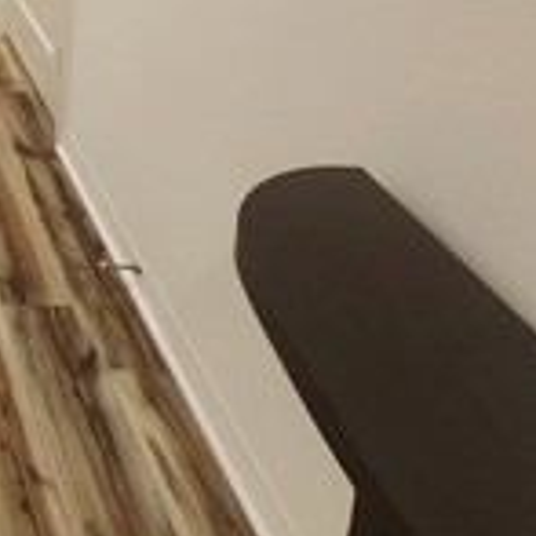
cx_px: -237
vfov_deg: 27.5
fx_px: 876
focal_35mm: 50
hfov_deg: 26.3
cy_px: -186
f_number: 2.2
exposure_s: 1/60
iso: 320
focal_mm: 1.74
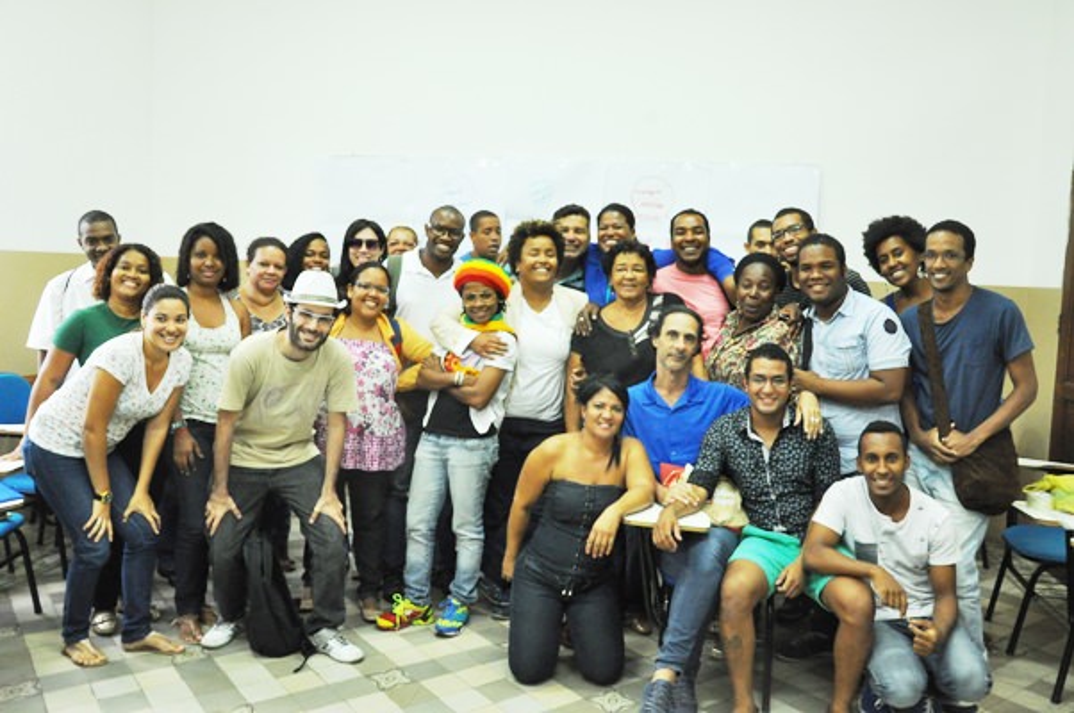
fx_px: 939
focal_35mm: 32
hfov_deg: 59.5
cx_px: 537
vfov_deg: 41.6
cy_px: 356
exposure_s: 1/25
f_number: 10
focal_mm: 21
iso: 1600
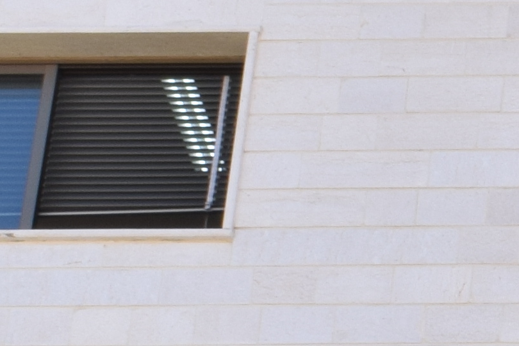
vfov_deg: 4.7
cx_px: 1294
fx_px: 4166
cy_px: 543
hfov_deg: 6.7
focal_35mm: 289
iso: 250
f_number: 22
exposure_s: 1/50
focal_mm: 26
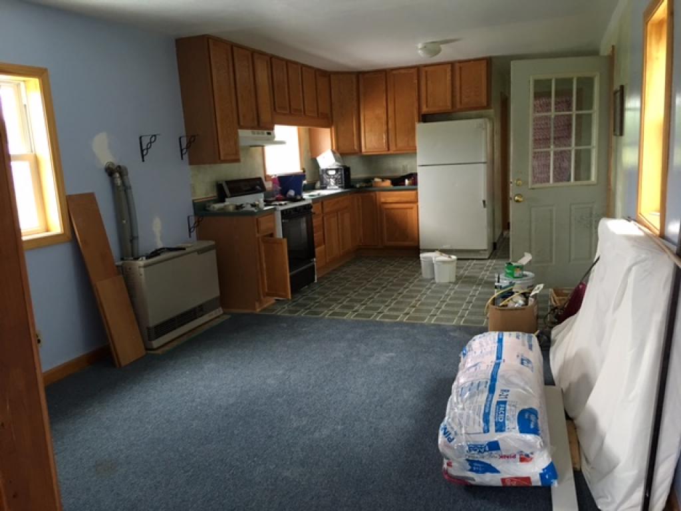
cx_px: 340
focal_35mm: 29
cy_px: 256
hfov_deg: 61.7
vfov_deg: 48.2
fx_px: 571
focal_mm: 4.15
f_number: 2.2
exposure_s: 1/15
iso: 64
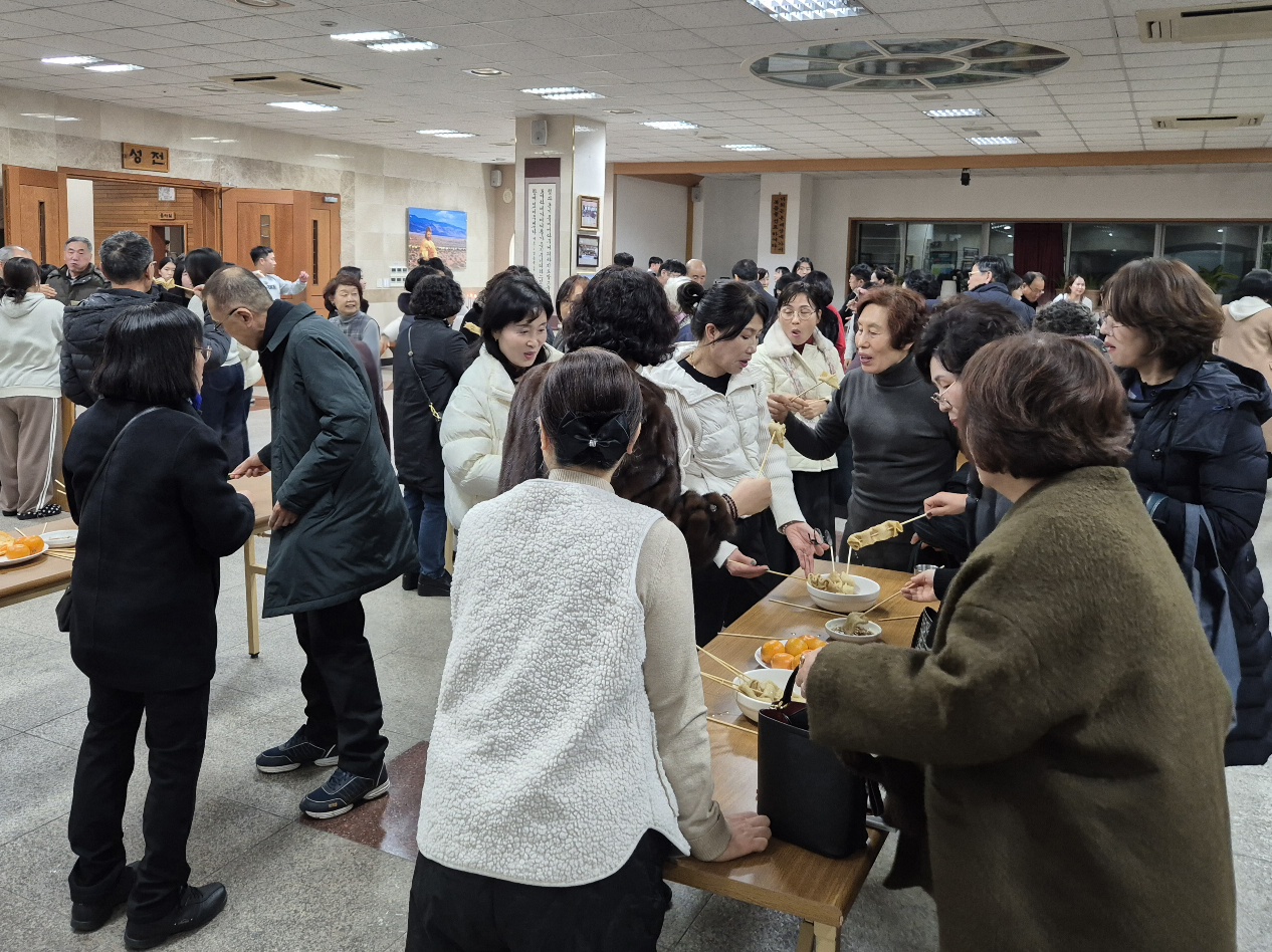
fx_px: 845
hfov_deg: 74.0
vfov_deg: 58.8
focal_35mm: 23
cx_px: 636
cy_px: 476
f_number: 1.8
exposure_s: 1/120
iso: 320
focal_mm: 5.4
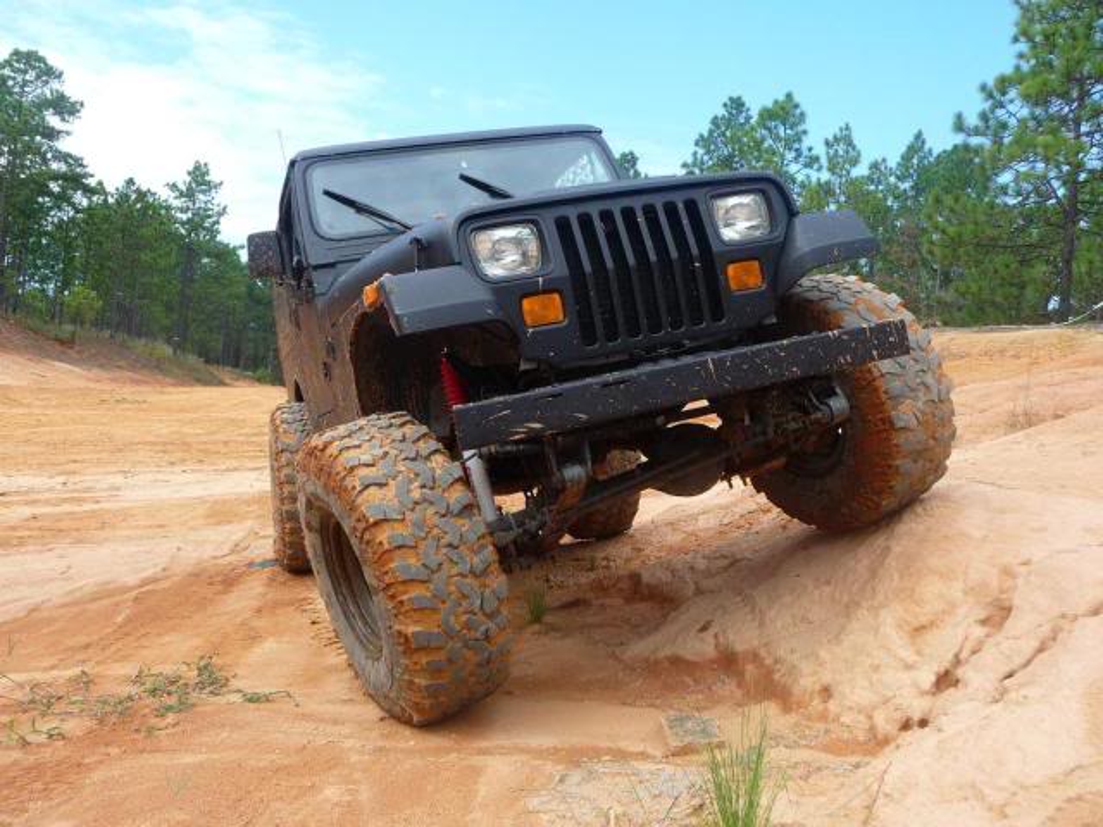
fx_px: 956
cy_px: 414
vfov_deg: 46.8
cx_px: 552
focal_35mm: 30
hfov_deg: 60.0
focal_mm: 5
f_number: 3.4
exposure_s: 1/320
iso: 100
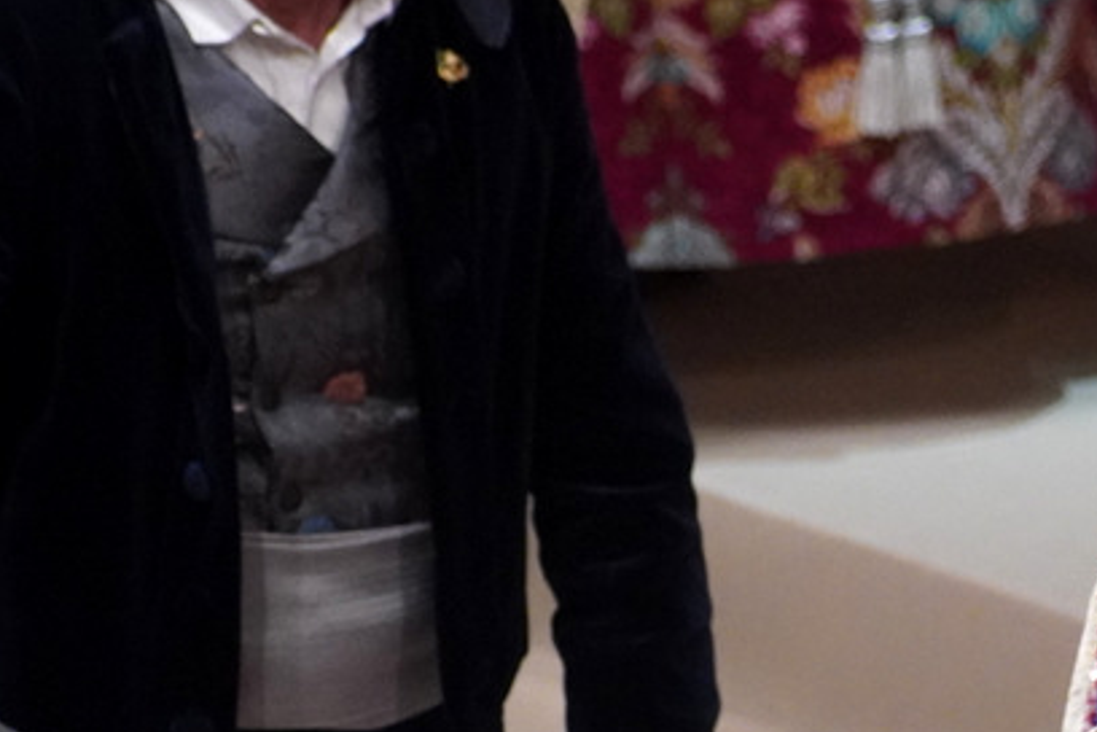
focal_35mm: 883
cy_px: 705
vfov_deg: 1.6
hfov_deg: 2.3
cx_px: 1221
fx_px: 26905
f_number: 5.6
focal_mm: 200
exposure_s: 1/320
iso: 4000
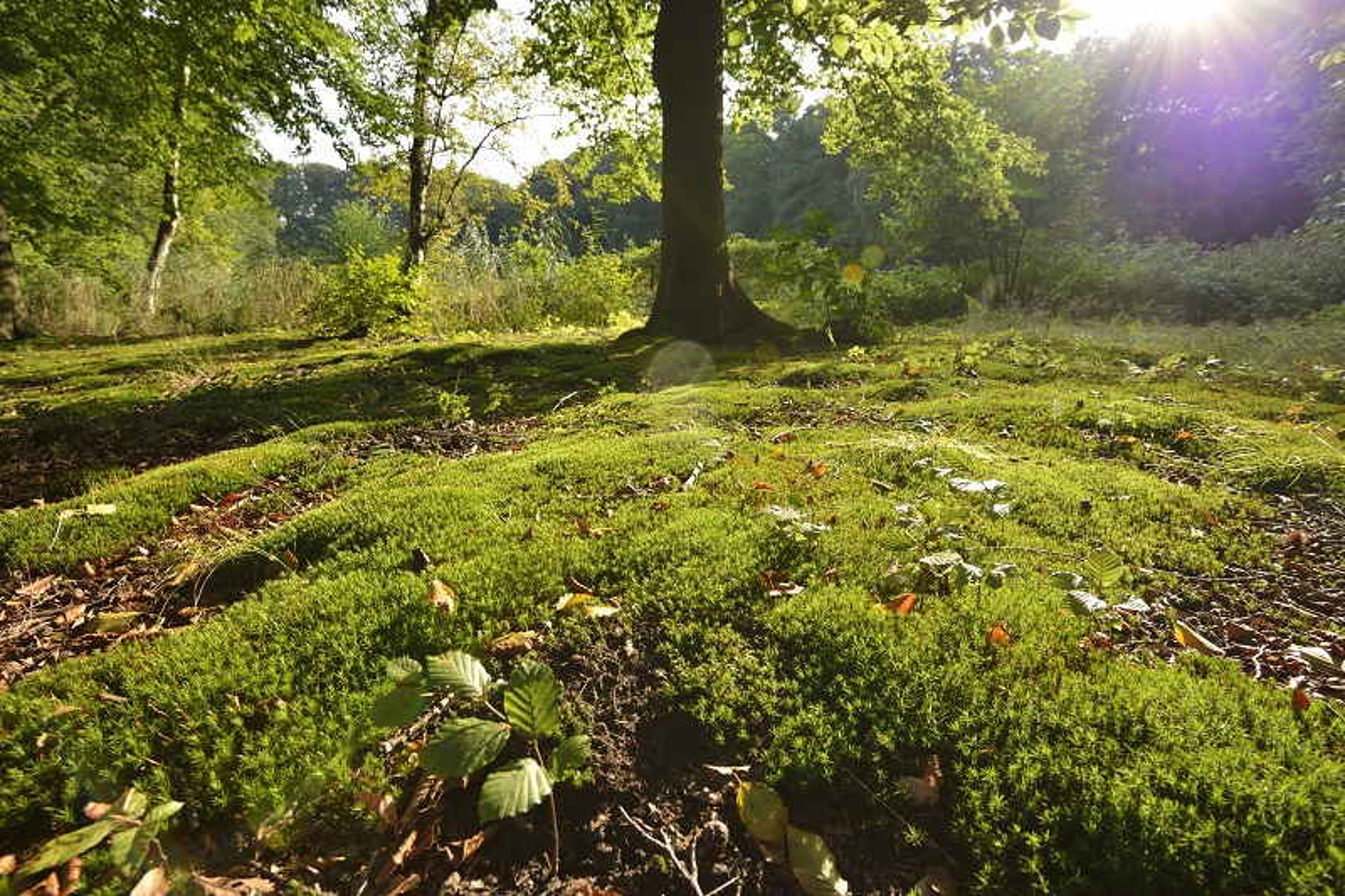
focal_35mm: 17
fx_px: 635
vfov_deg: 70.4
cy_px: 448
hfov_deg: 93.3
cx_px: 672
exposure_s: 1/125
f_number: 8
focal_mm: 17
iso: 400
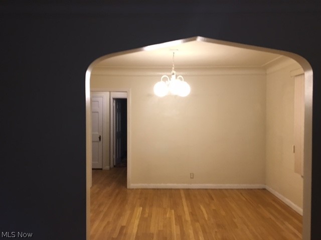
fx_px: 269
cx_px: 160
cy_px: 120
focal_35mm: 29
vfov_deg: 48.2
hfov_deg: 61.7
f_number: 2.2
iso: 125
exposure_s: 1/30
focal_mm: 4.15
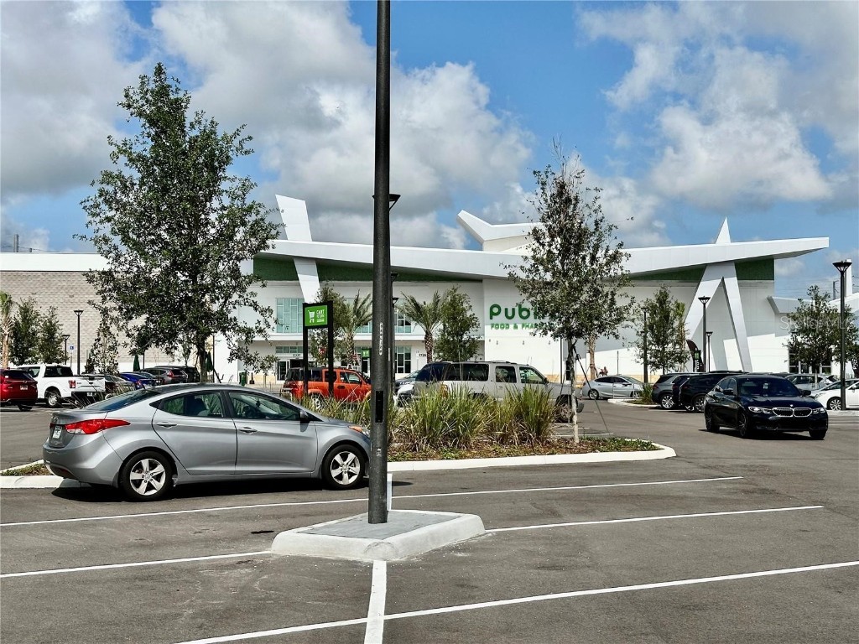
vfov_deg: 30.3
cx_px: 430
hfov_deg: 39.7
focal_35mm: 48
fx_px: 1191
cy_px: 322
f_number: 1.78
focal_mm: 6.86
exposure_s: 1/7634
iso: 64
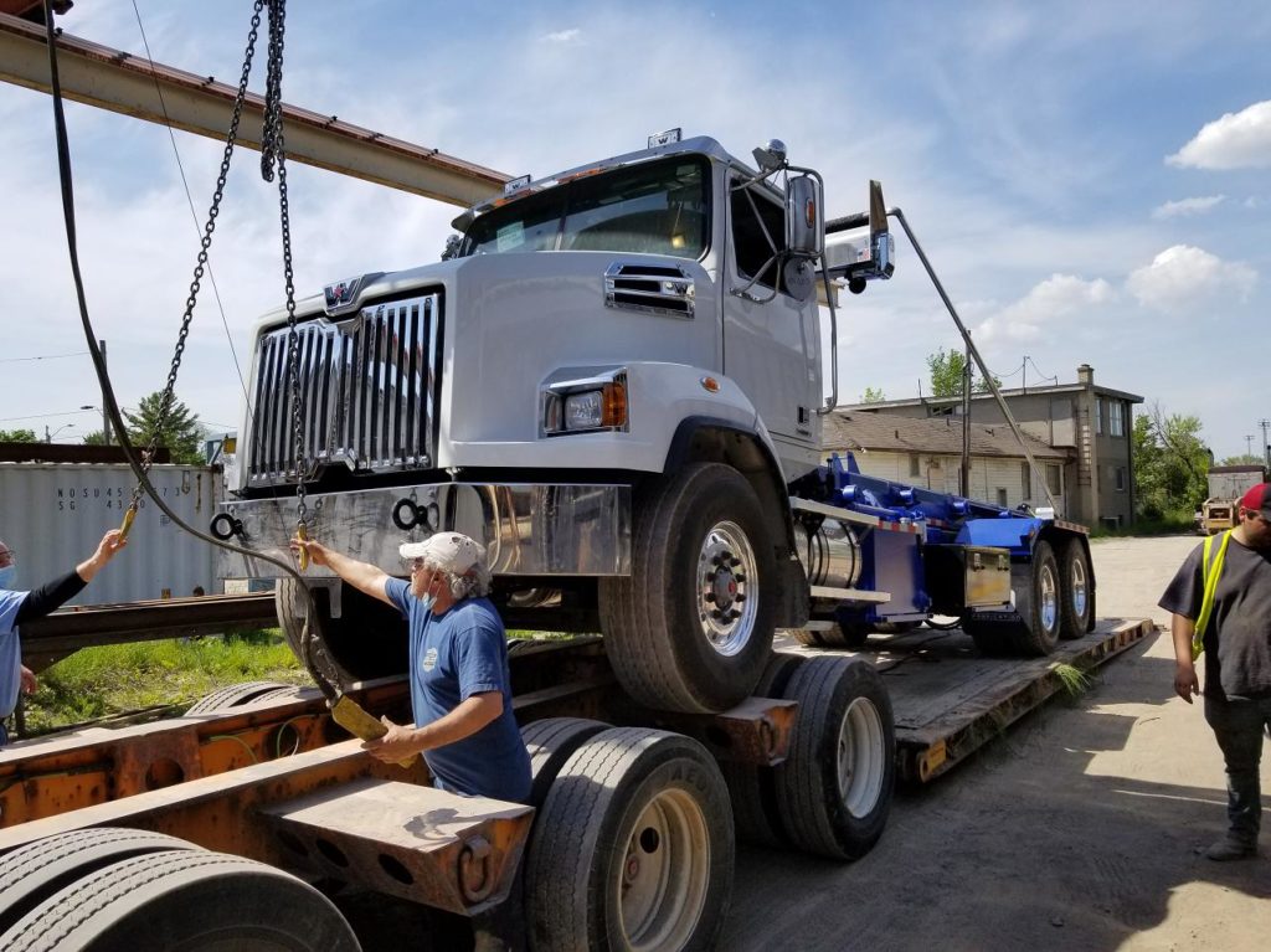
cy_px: 476
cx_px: 636
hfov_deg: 67.3
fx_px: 954
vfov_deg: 53.0
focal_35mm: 26
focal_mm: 4.3
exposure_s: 1/2712
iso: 50
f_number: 1.7
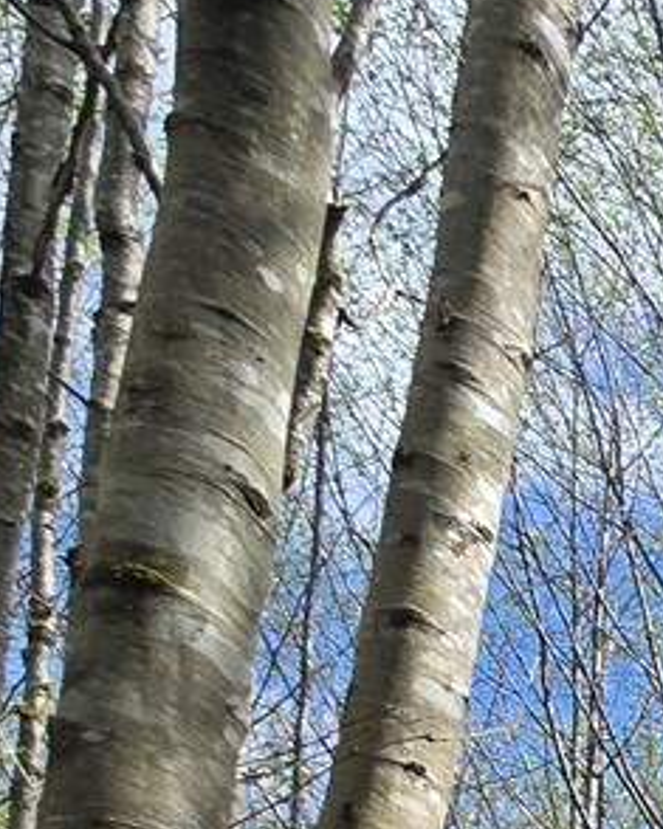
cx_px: 1780
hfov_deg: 13.0
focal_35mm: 69
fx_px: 1693
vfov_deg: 18.9
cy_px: 1602
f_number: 2.2
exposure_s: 1/1258
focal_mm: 2.2
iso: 50
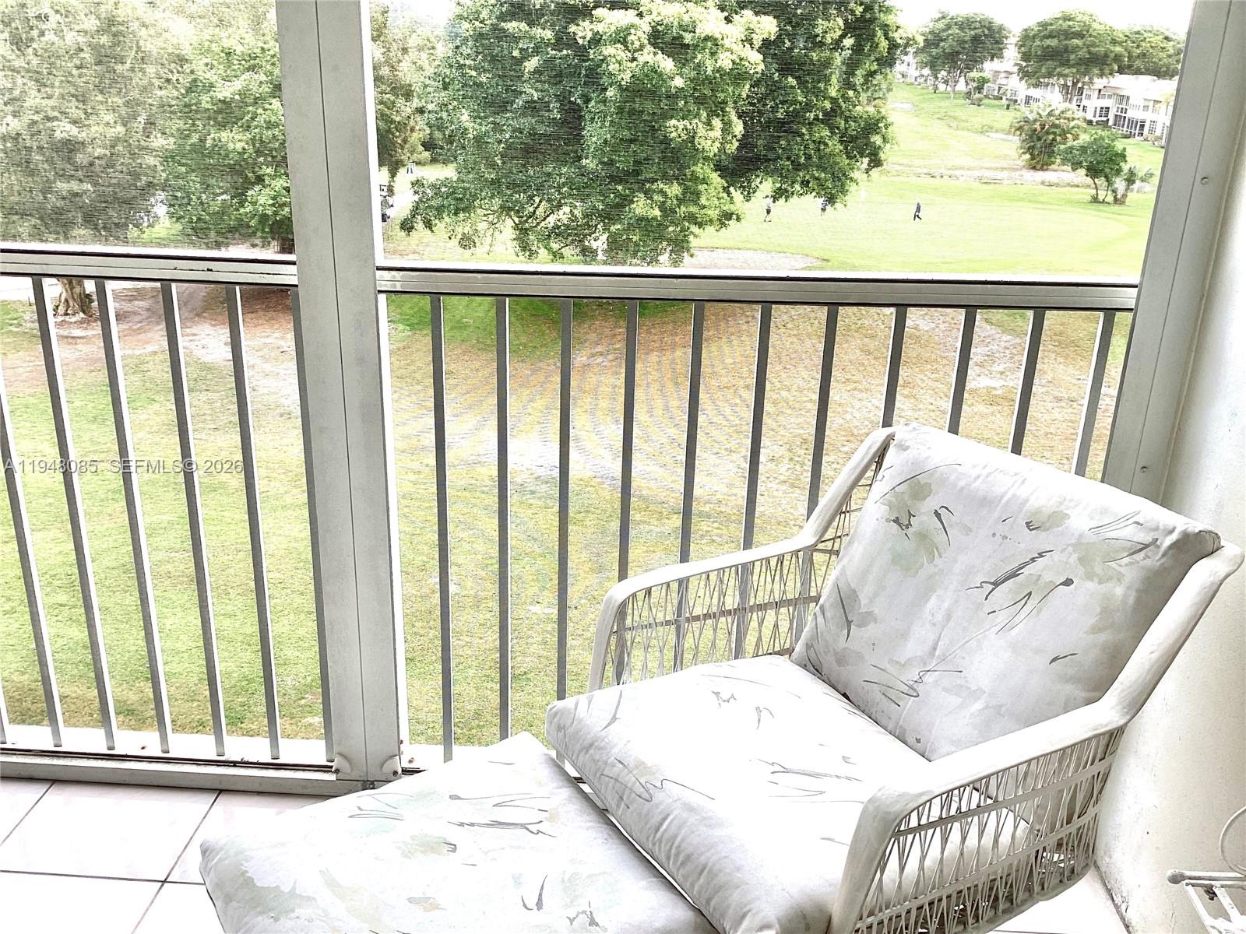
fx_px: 1116
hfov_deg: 58.4
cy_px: 467
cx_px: 623
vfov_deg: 45.4
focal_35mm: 31
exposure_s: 1/125
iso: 25
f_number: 2.4
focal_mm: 3.3
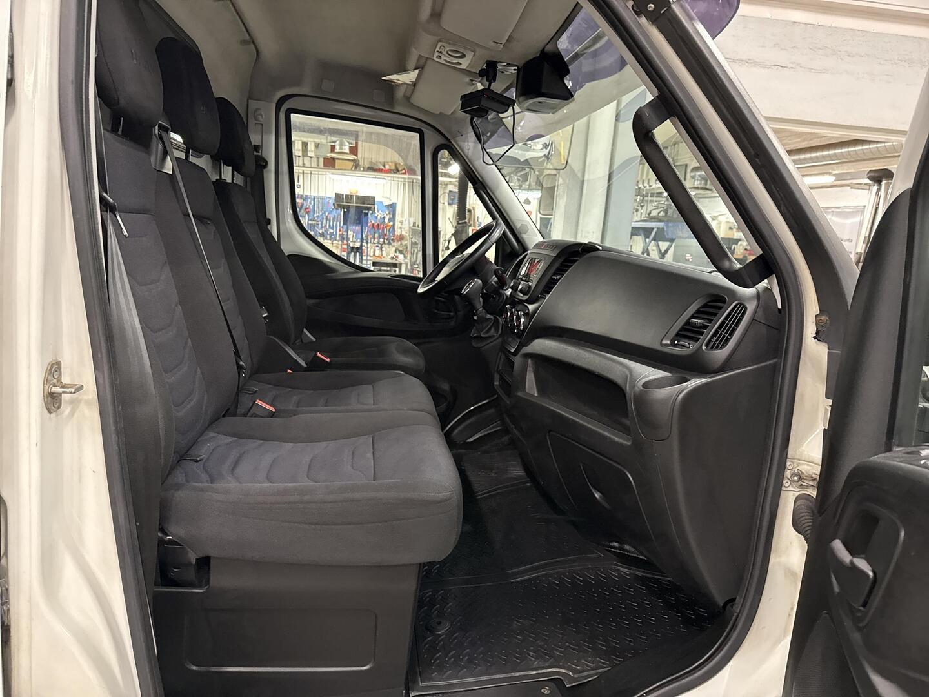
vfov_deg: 56.8
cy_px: 348
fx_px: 644
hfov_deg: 71.6
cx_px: 464
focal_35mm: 24
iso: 500
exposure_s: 1/60
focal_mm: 6.76
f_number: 1.78
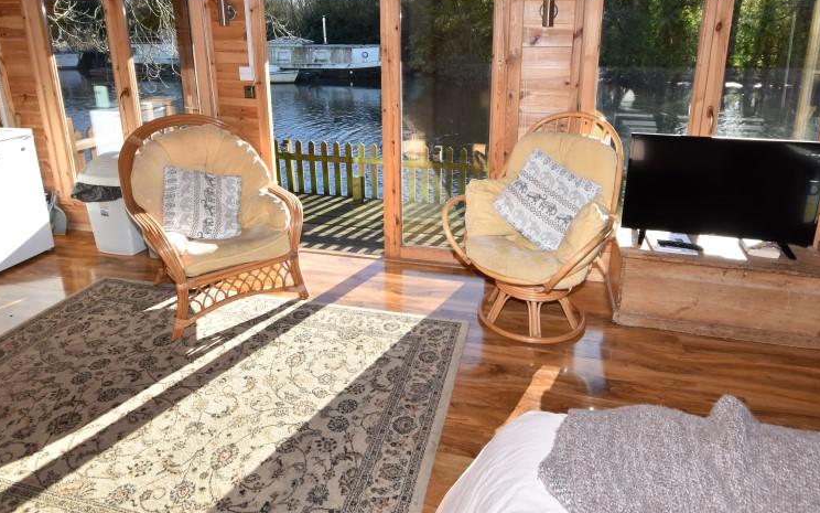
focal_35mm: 21
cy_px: 165
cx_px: 417
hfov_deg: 82.3
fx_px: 469
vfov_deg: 55.9
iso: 400
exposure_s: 1/200
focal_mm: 10
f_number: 7.1
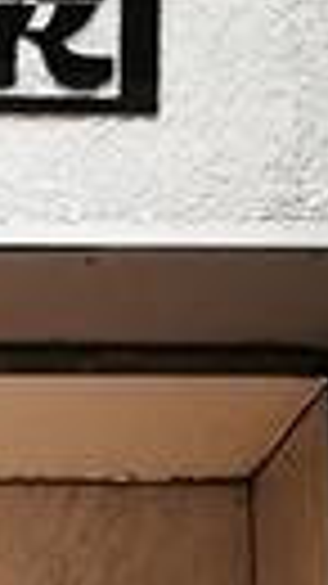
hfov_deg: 7.1
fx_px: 2524
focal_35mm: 163
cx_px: -427
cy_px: 1058
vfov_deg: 12.1
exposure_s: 1/50
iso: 100
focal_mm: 4.5
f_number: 2.2
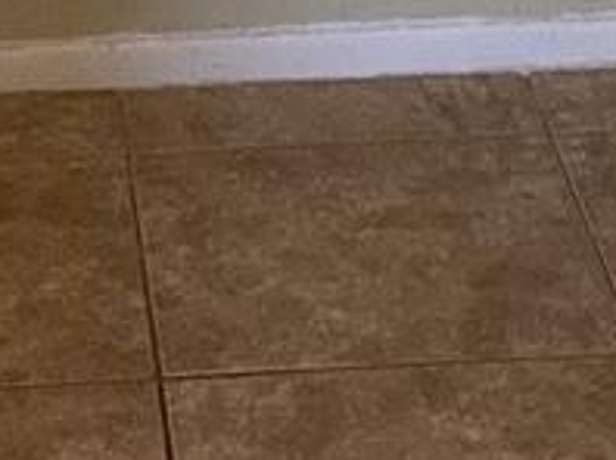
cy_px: -625
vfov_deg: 7.4
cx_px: 168
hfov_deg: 10.5
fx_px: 3341
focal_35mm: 188
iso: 200
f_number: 2.4
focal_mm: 3.3
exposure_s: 1/60
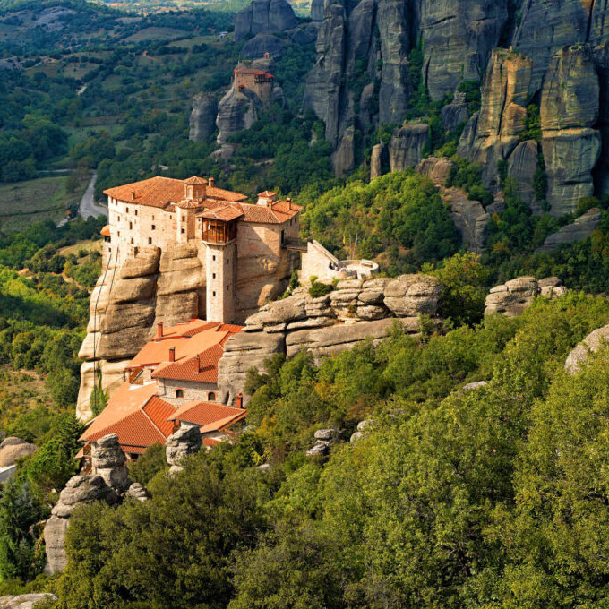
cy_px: 305
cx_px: 278
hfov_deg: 26.9
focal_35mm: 64
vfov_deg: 26.9
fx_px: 1274
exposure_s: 1/250
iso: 100
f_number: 7.1
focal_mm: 50
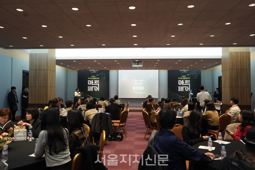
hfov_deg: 60.3
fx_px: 220
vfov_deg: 42.3
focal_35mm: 31
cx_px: 128
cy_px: 85
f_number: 4.5
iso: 3200
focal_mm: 31
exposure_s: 1/160
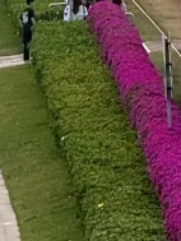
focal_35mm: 913
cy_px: -414
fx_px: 6358
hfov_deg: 1.6
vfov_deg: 2.2
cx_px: 356
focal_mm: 15.66
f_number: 2.8
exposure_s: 1/272
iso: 50
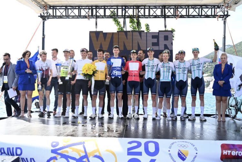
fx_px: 232
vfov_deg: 38.4
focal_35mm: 34
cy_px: 81
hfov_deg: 55.1
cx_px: 121
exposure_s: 1/250
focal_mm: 34.5
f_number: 4
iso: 100
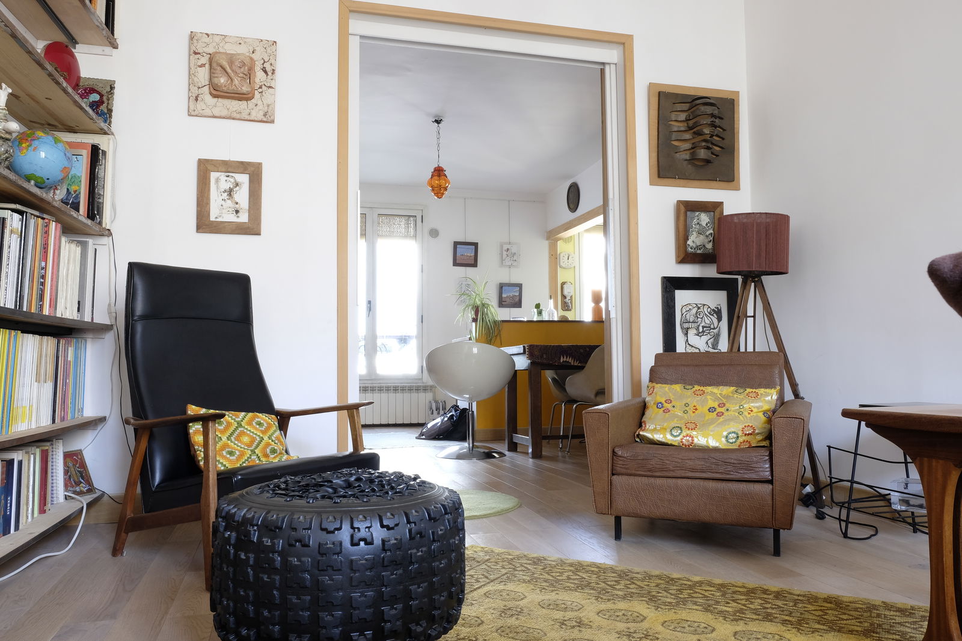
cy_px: 320
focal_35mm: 27
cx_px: 481
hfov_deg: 67.4
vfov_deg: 47.9
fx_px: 721
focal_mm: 18
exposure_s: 1
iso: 500
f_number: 16
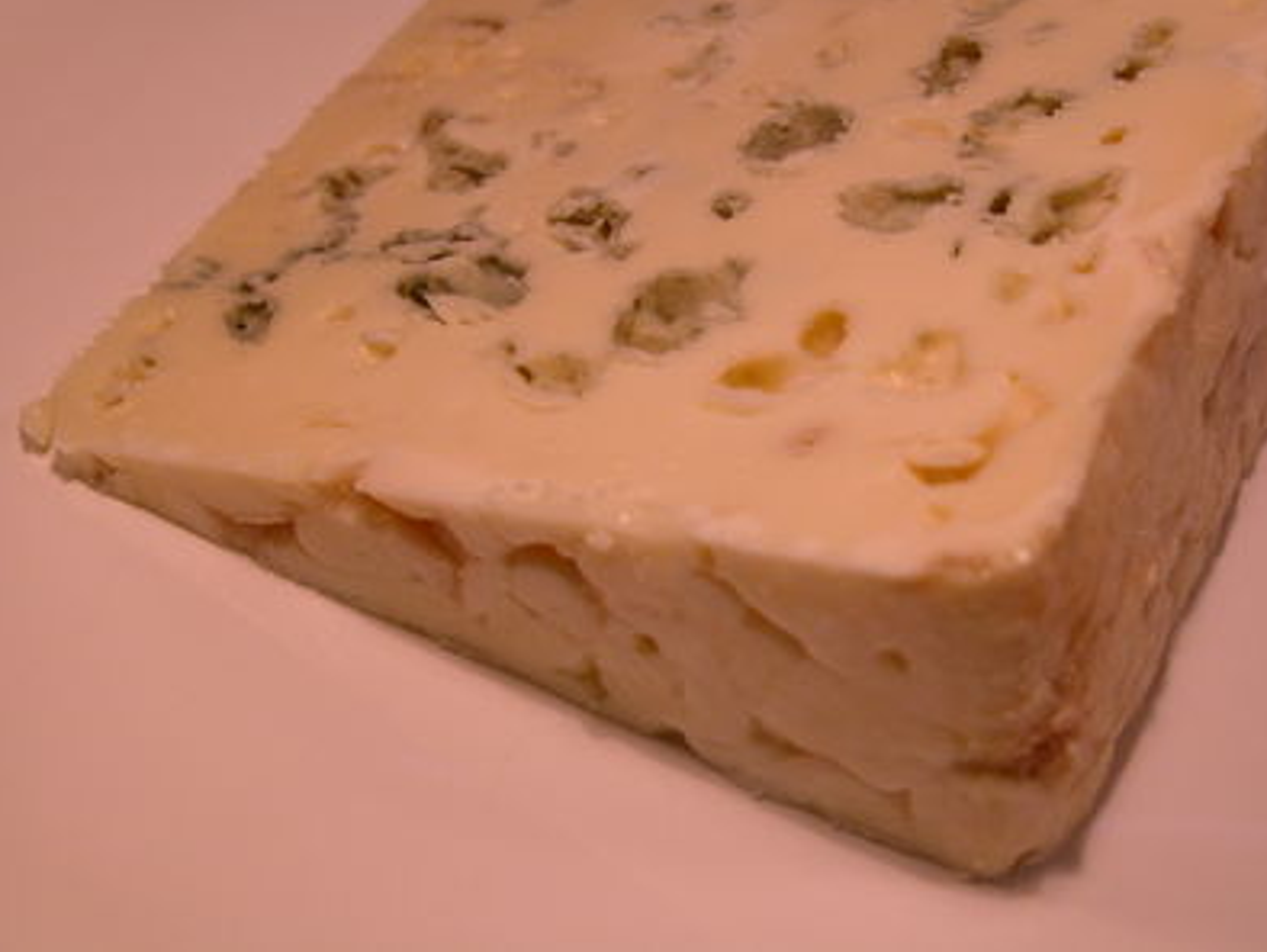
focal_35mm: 71
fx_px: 2600
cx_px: 634
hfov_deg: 27.4
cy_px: 473
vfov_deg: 20.7
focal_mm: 17.8
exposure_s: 1/122
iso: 100
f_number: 4.7
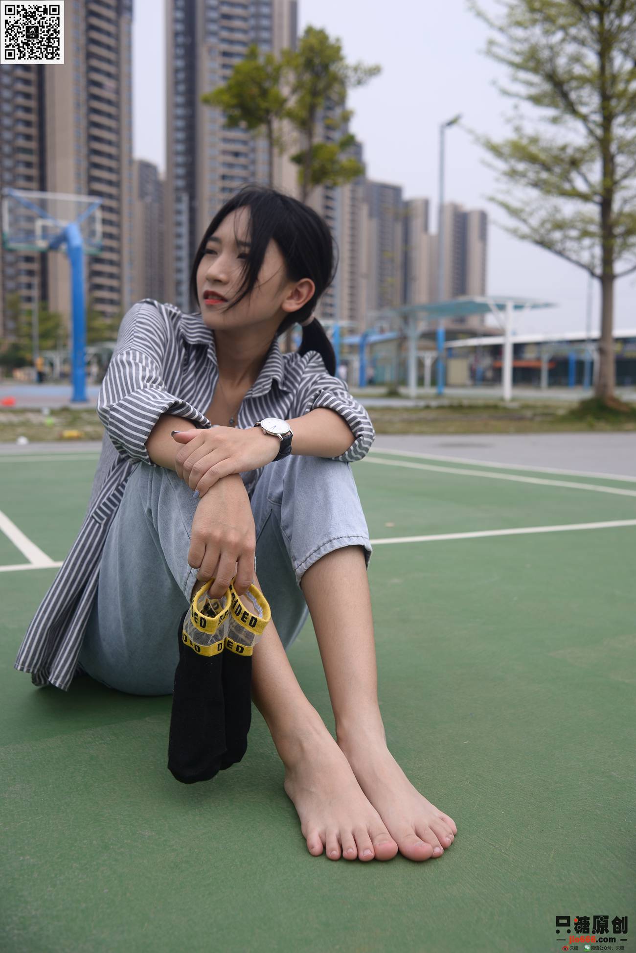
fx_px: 926
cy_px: 476
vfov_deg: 54.4
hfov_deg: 37.9
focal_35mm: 35
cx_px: 318
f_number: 5.6
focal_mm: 35
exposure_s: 1/640
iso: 100
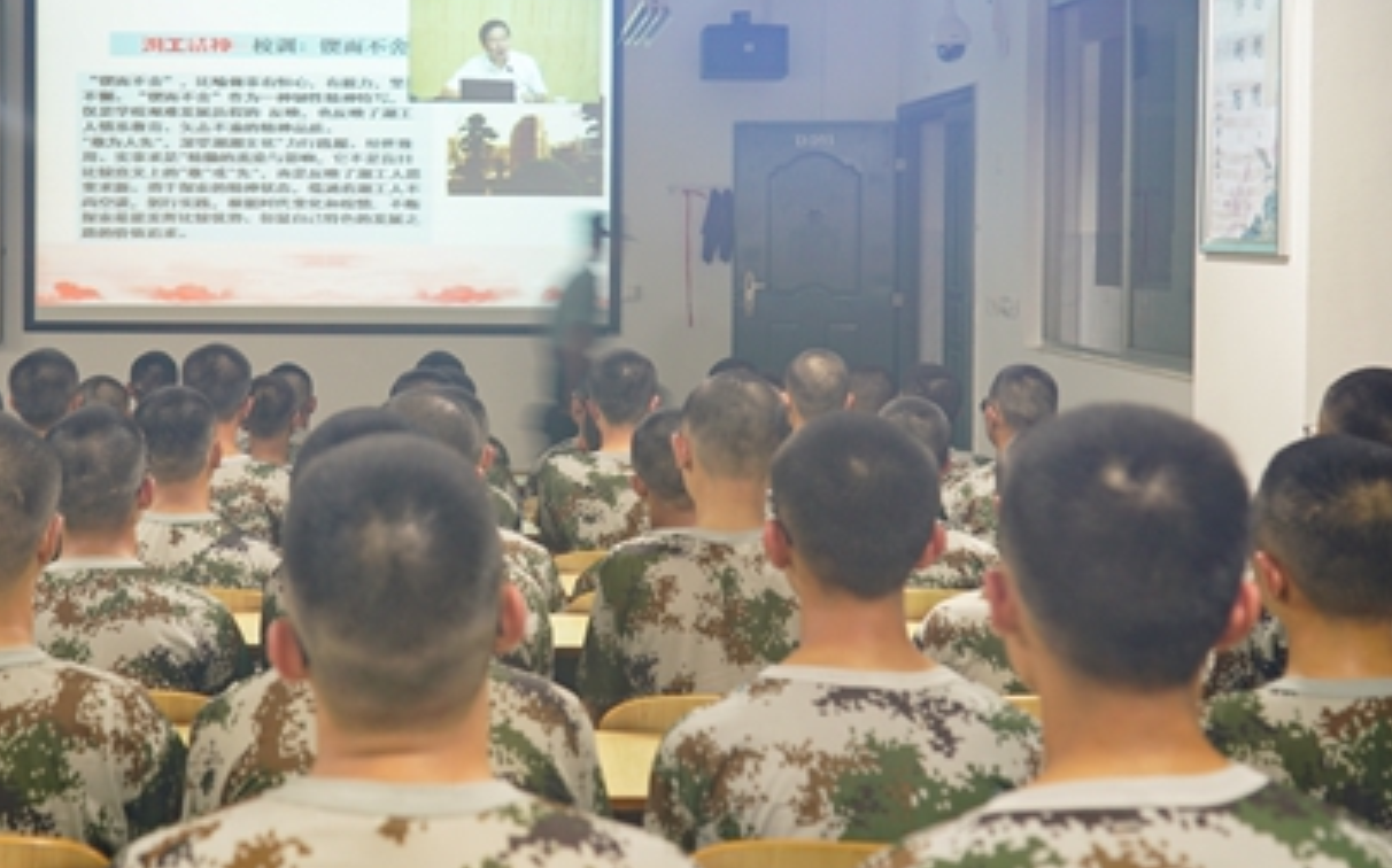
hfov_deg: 42.0
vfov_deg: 27.2
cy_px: 294
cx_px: 434
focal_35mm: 47
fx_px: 1782
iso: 200
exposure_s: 1/6
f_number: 4
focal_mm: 31
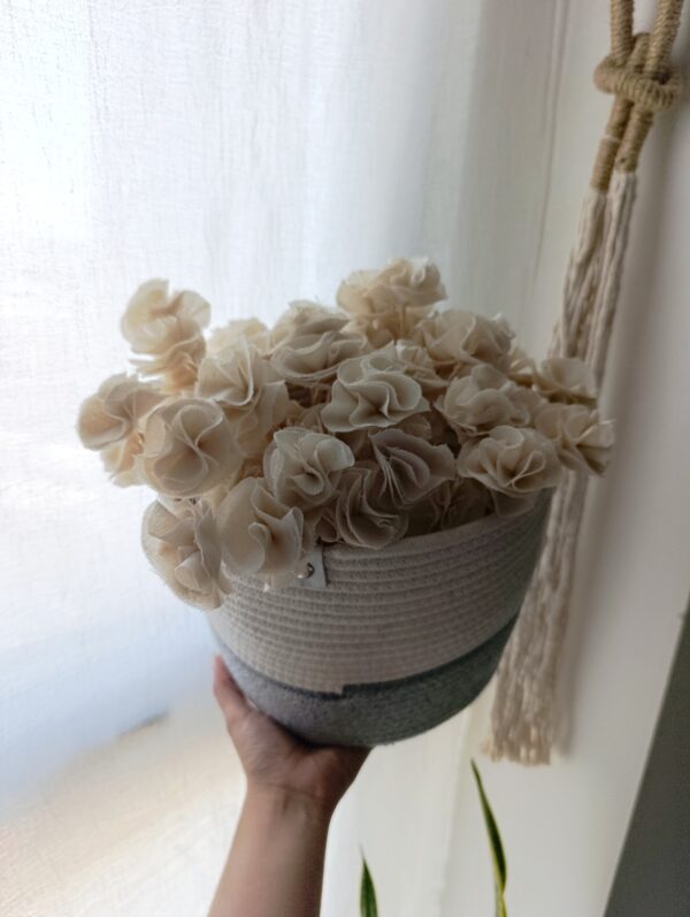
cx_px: 345
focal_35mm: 23
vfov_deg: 73.8
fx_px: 610
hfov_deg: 59.0
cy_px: 458
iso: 64
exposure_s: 1/100
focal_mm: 6.14
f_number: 1.6
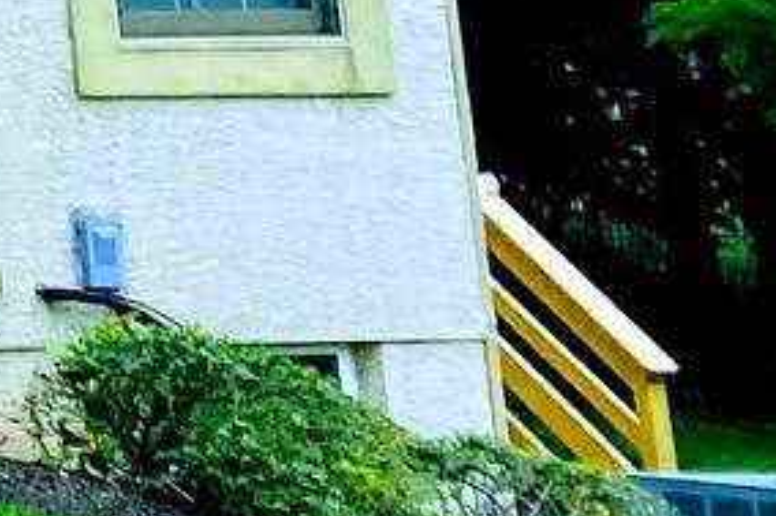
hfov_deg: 8.3
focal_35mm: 195
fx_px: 4201
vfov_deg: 6.4
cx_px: -1792
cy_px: -1114
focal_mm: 4.25
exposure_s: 1/3610
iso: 32
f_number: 1.8
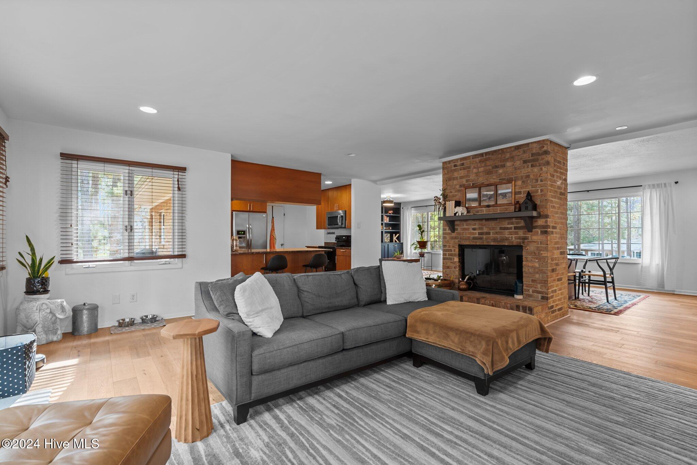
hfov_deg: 96.7
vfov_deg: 73.7
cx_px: 348
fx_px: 310
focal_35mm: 16
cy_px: 232
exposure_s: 1.3
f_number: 8
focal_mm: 16
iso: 400
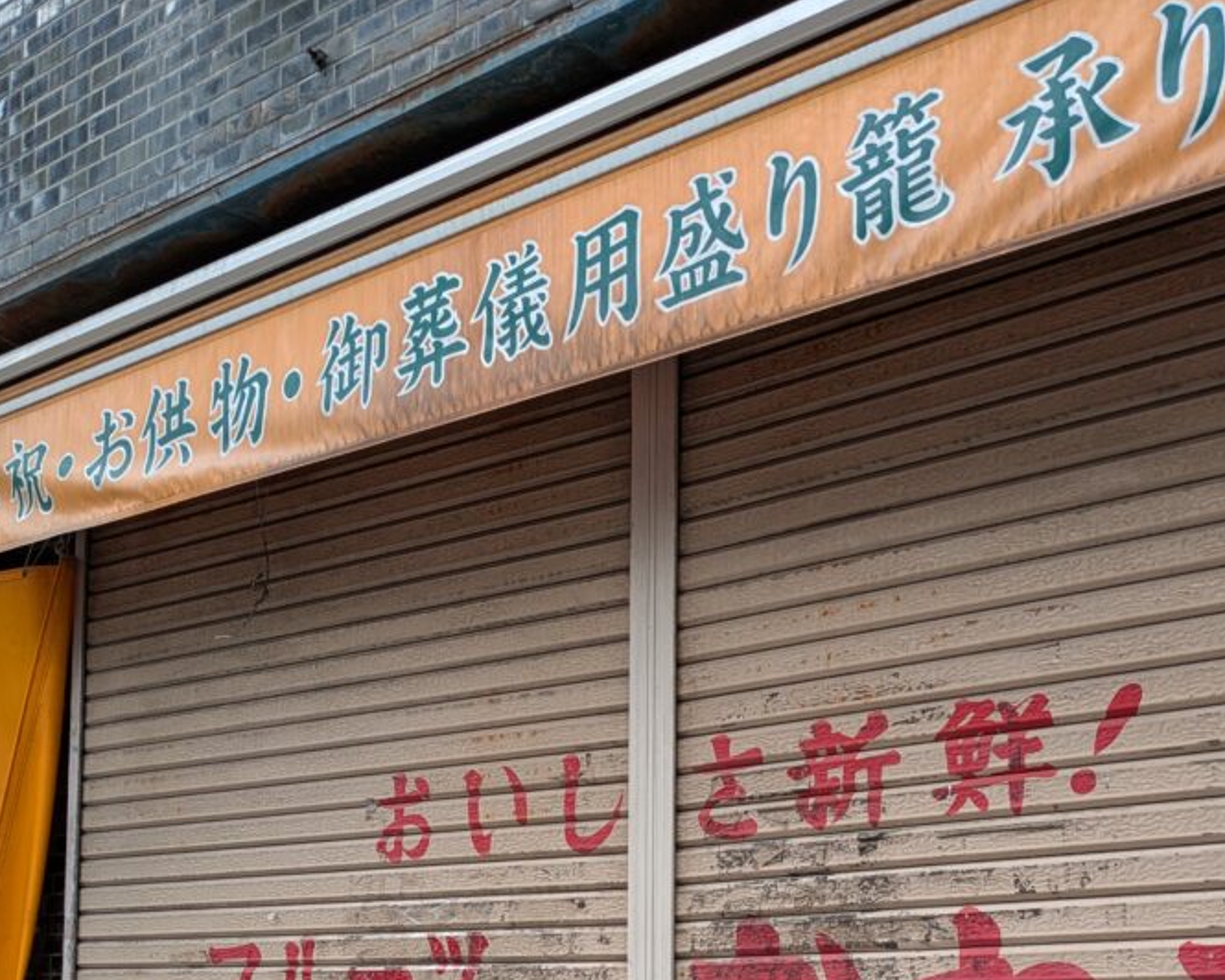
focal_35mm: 47
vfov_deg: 30.7
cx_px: 610
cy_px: 881
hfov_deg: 39.5
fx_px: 1704
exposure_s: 1/487
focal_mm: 5.43
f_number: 1.89
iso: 48
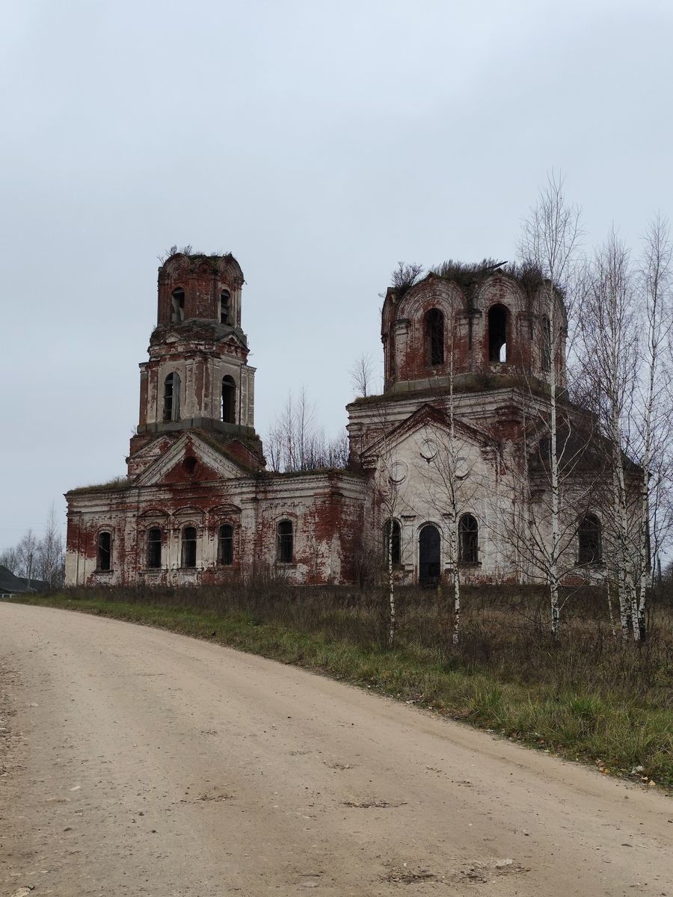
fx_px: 1192
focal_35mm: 46
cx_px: 336
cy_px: 448
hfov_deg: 31.5
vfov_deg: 41.2
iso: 64
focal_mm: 6.14
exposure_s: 1/100
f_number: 1.65
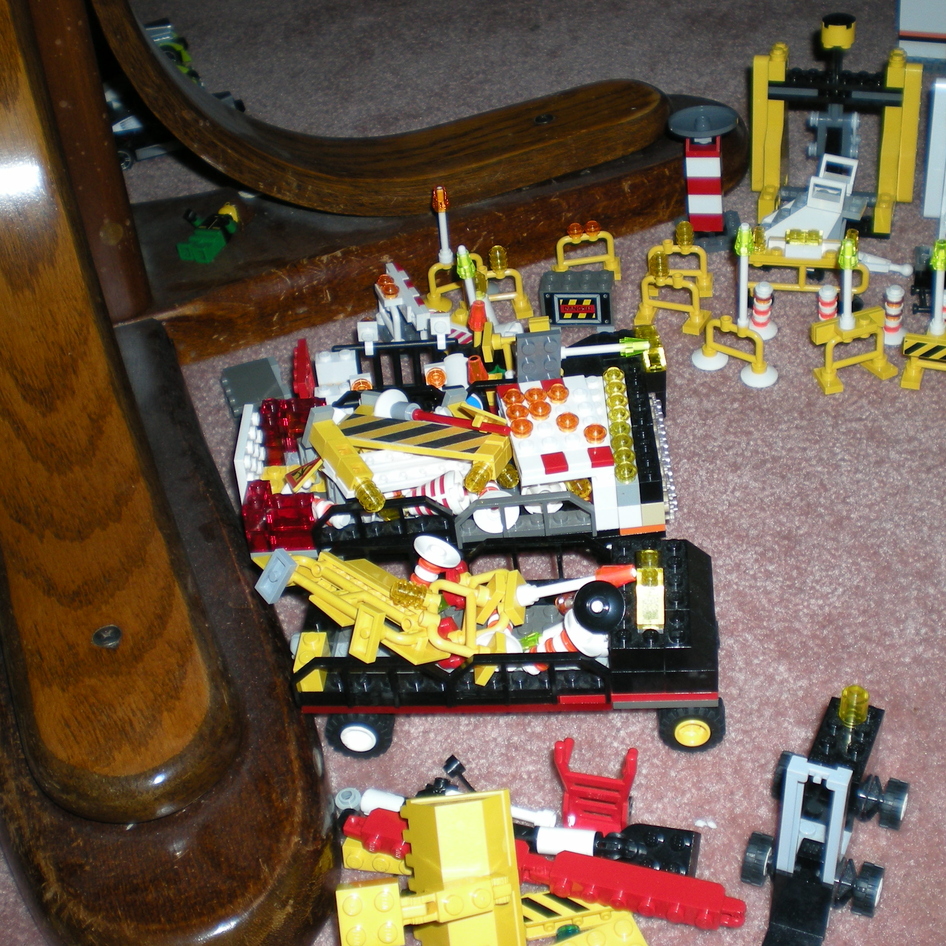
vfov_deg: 37.6
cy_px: 472
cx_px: 566
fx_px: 1391
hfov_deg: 37.4
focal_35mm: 45
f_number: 3.1
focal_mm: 6.3
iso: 64
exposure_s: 1/60
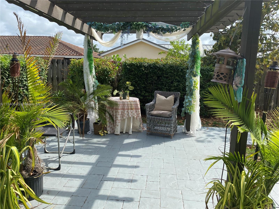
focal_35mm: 26
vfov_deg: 53.1
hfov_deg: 67.3
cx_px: 140
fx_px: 210
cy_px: 104
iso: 32
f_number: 1.8
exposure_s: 1/2105
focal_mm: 4.25
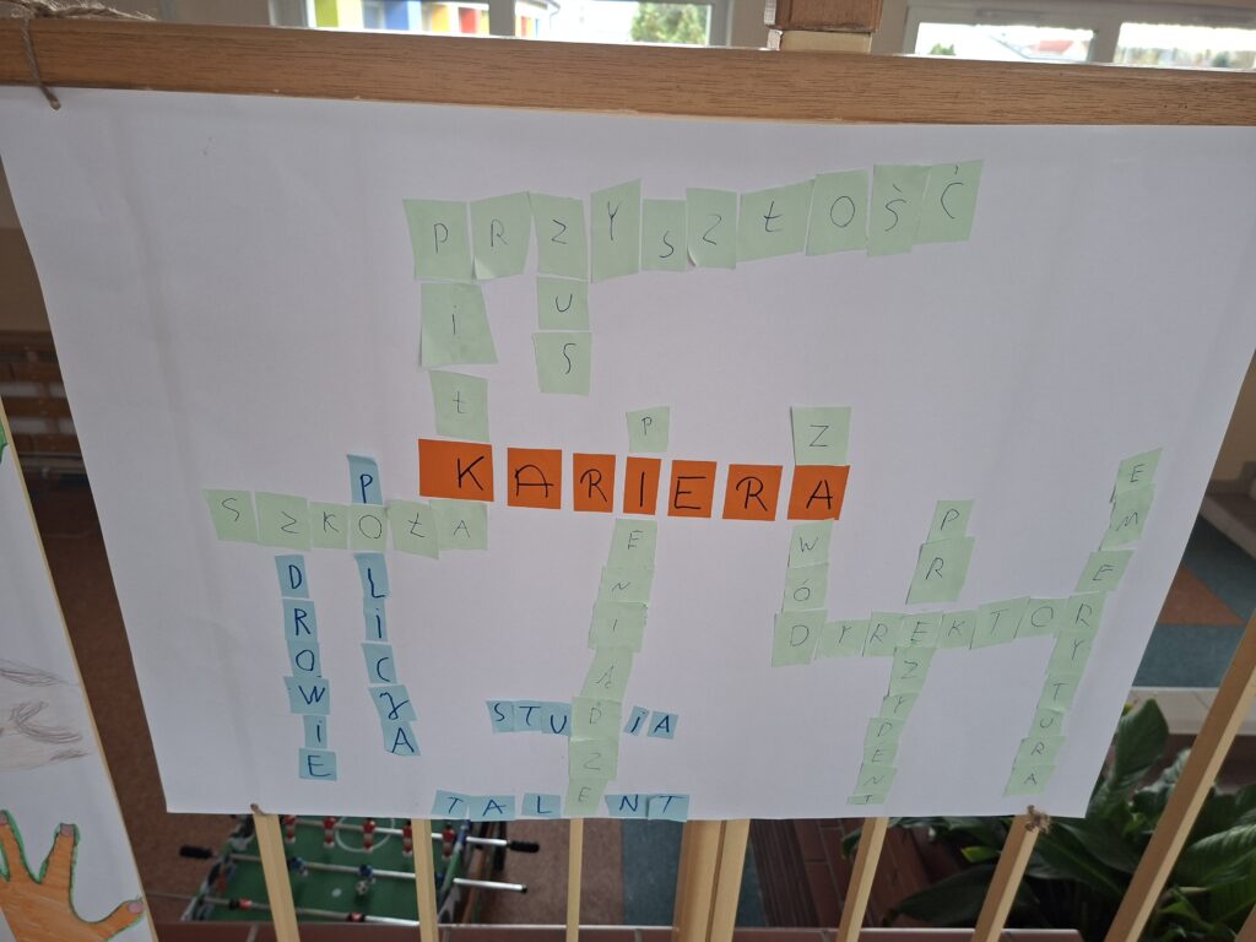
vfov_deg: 58.9
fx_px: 835
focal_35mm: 23
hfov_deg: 73.9
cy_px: 471
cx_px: 628
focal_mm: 5.54
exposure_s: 1/50
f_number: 1.8
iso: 250
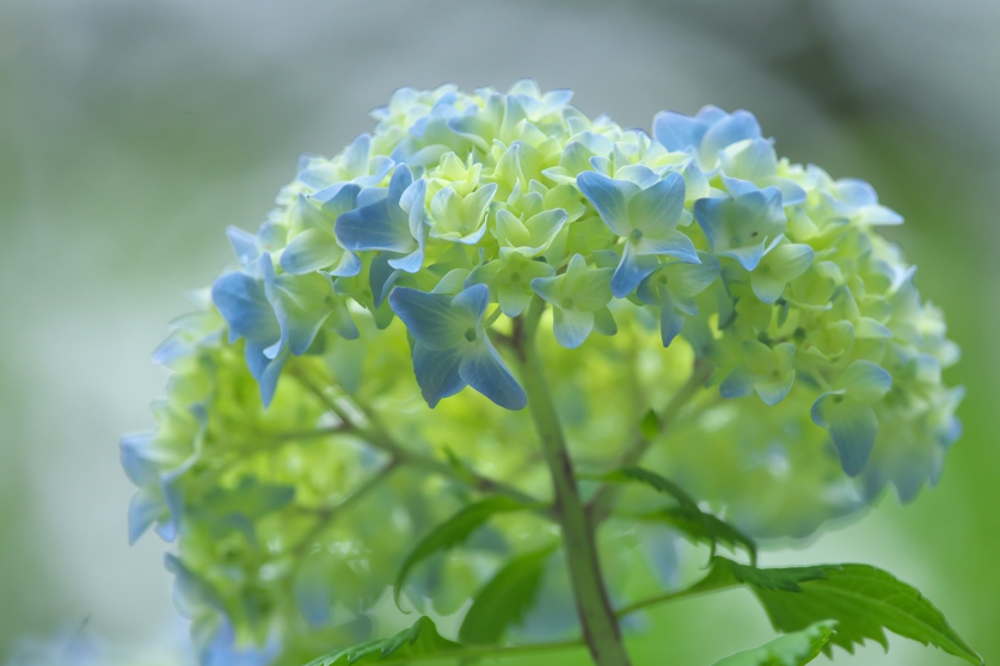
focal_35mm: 367
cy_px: 392
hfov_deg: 5.6
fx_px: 10194
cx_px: 587
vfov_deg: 3.7
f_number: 5.6
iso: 400
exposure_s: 1/640
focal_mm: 300
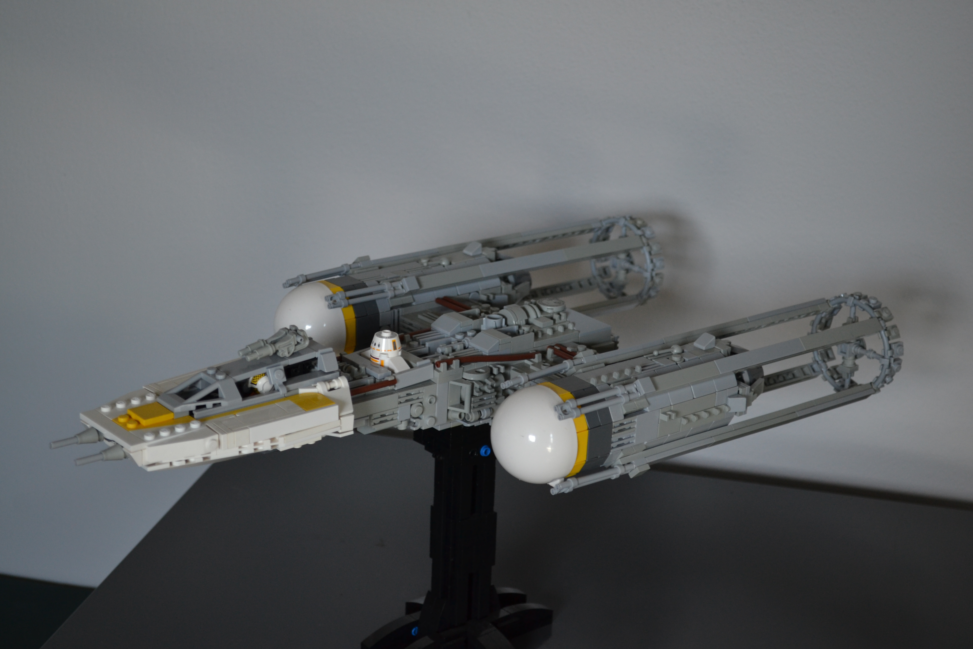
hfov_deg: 29.2
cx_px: 486
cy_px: 324
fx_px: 1865
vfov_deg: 19.7
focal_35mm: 69
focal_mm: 46
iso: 400
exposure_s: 1/25
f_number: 5.3
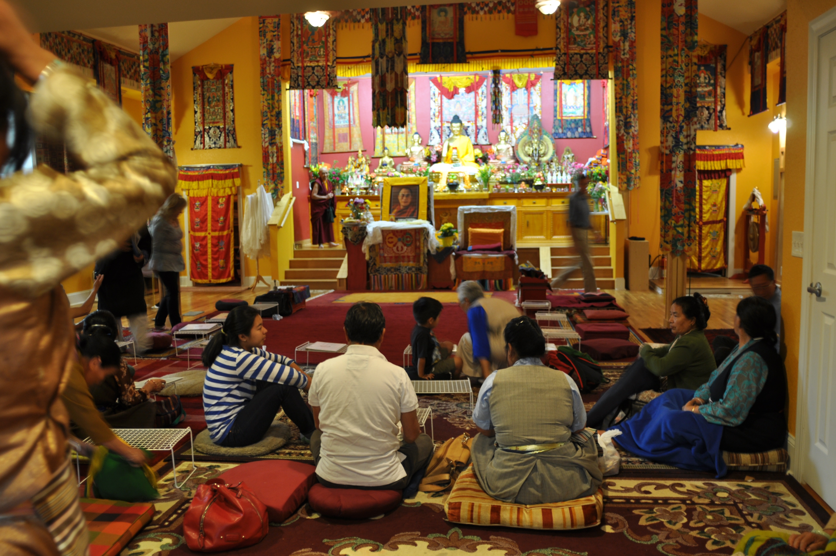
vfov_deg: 43.5
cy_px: 278
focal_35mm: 30
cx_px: 418
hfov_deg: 62.0
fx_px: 696
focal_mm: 20
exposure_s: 1/6
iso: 200
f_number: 2.8
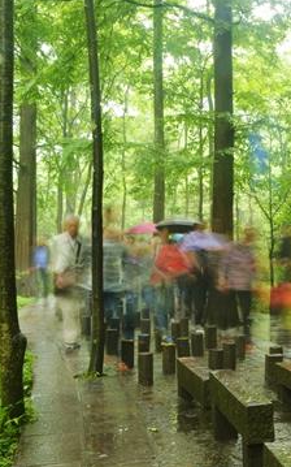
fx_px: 683
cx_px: 316
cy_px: 233
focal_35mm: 54
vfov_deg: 37.7
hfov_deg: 22.7
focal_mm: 23
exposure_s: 1
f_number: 22
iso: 100
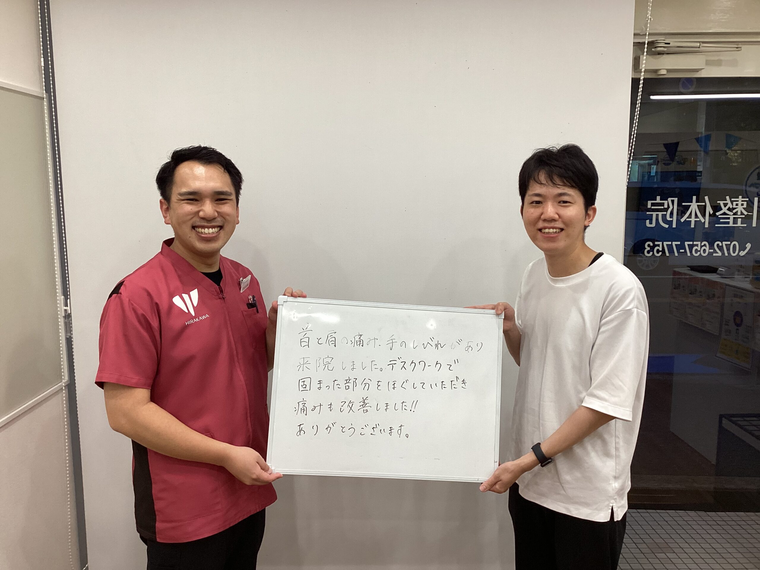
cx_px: 380
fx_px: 681
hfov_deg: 58.4
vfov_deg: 45.4
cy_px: 285
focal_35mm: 31
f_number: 2.4
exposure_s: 1/60
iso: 100
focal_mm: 3.3
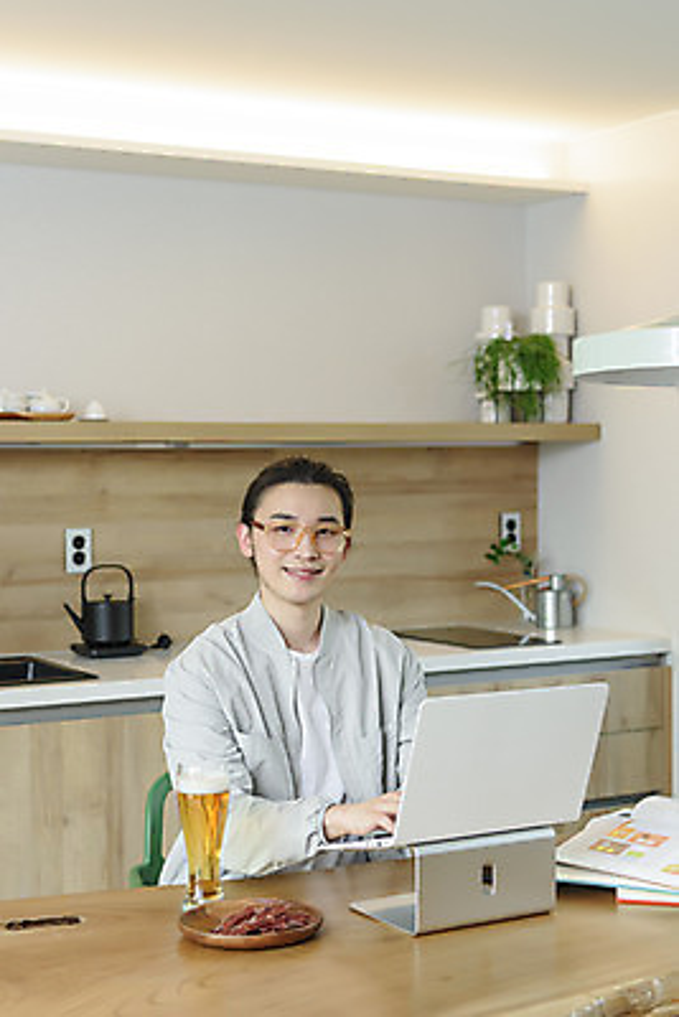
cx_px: 340
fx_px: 1470
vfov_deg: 38.2
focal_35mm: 52
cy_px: 508
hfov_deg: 26.0
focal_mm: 52
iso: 320
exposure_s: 1/100
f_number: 3.5
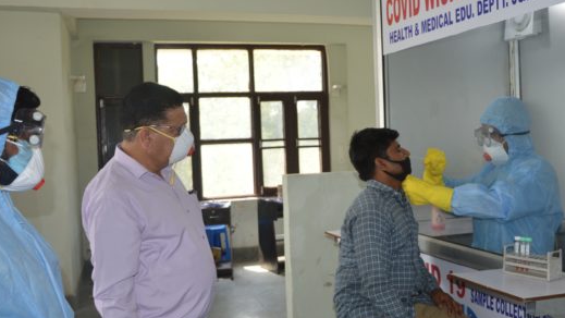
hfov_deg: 28.6
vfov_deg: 16.4
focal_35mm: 74
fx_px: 1104
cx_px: 336
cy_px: 180
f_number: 4.5
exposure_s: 1/125
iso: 160
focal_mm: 35
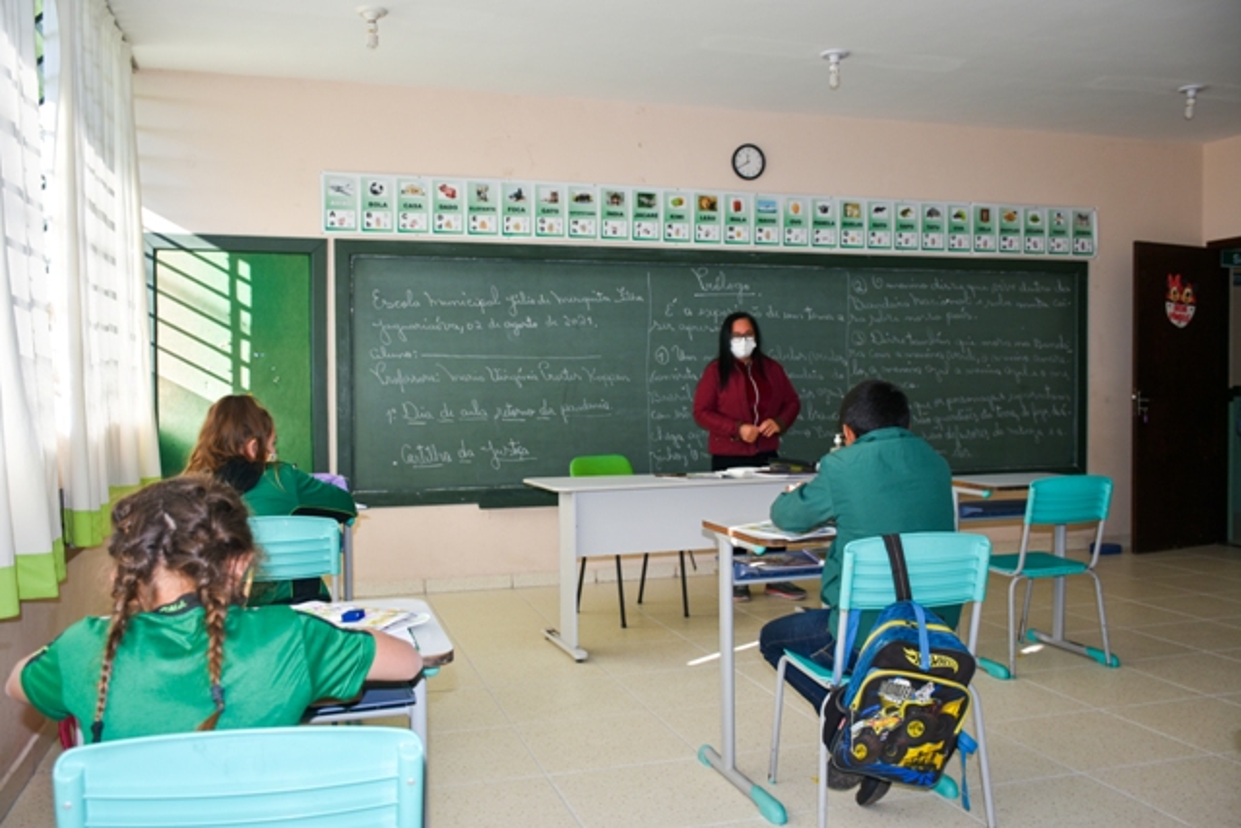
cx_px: 620
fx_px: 1138
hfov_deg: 57.2
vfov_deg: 40.0
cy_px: 414
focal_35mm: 33
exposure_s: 1/250
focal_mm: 22
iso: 100
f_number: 3.5
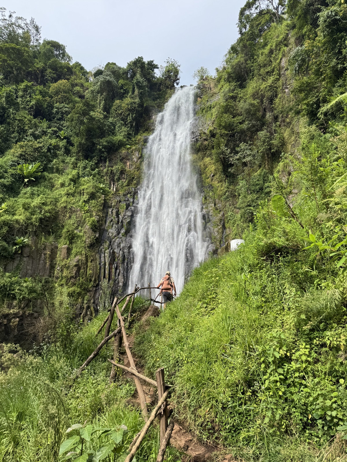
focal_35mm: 24
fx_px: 321
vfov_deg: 71.6
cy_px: 231
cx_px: 174
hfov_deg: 56.8
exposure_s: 1/1818
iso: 80
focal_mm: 6.76
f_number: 1.78
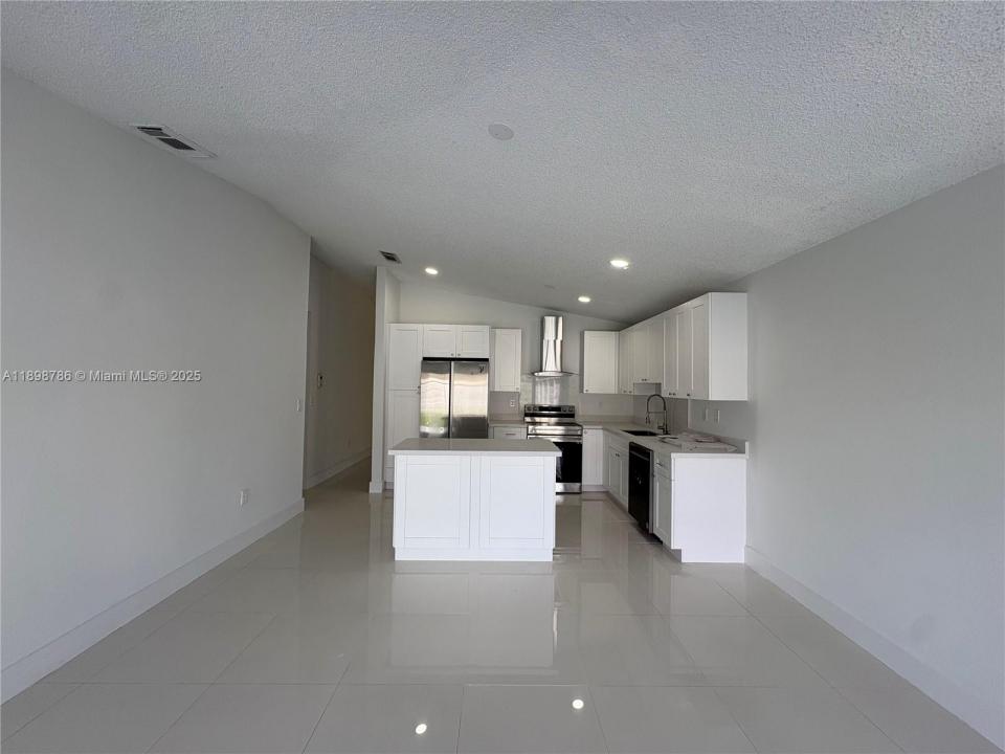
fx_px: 406
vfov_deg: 85.7
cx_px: 502
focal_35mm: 14
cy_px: 377
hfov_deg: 102.1
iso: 40
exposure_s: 1/99
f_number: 2.2
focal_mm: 2.22
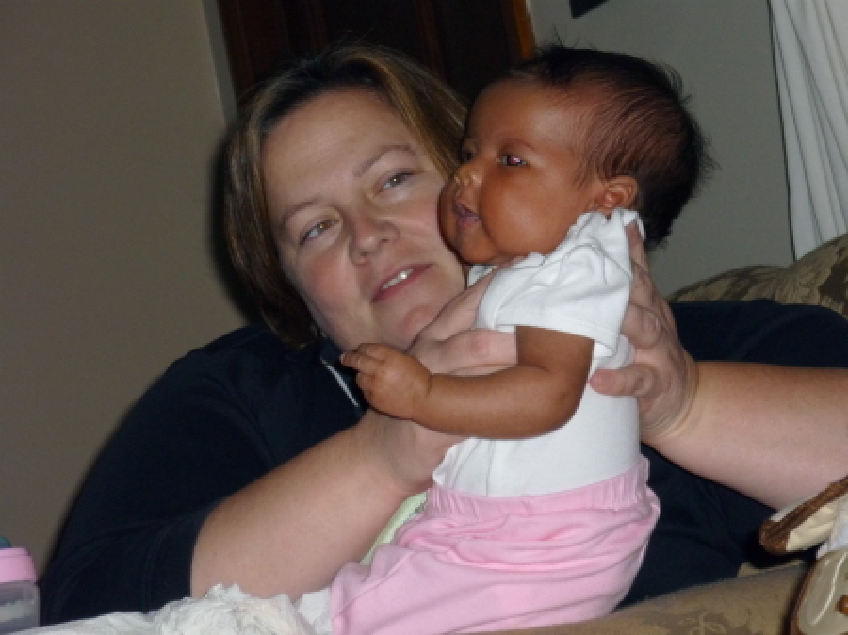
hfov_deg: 14.9
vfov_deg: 11.2
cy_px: 318
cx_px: 424
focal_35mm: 132
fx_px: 3232
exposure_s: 1/125
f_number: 5.9
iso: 320
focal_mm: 22
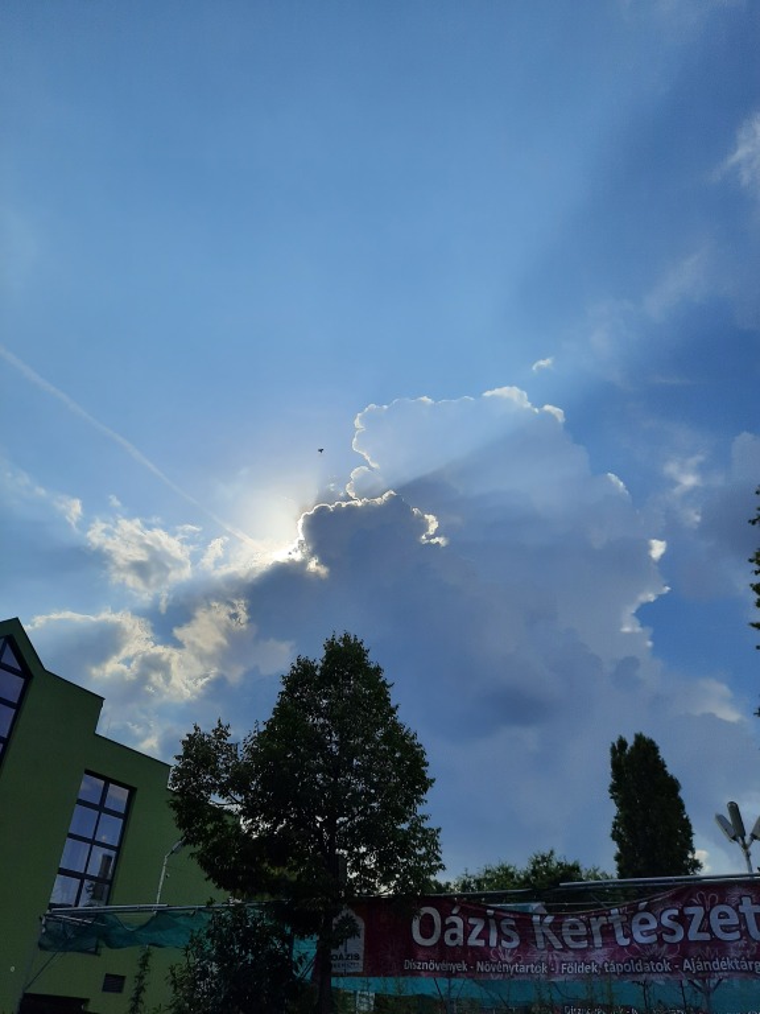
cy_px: 507
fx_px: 732
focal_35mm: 25
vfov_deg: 69.4
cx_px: 380
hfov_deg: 54.9
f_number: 2
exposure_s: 1/3731
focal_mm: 4.6
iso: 32
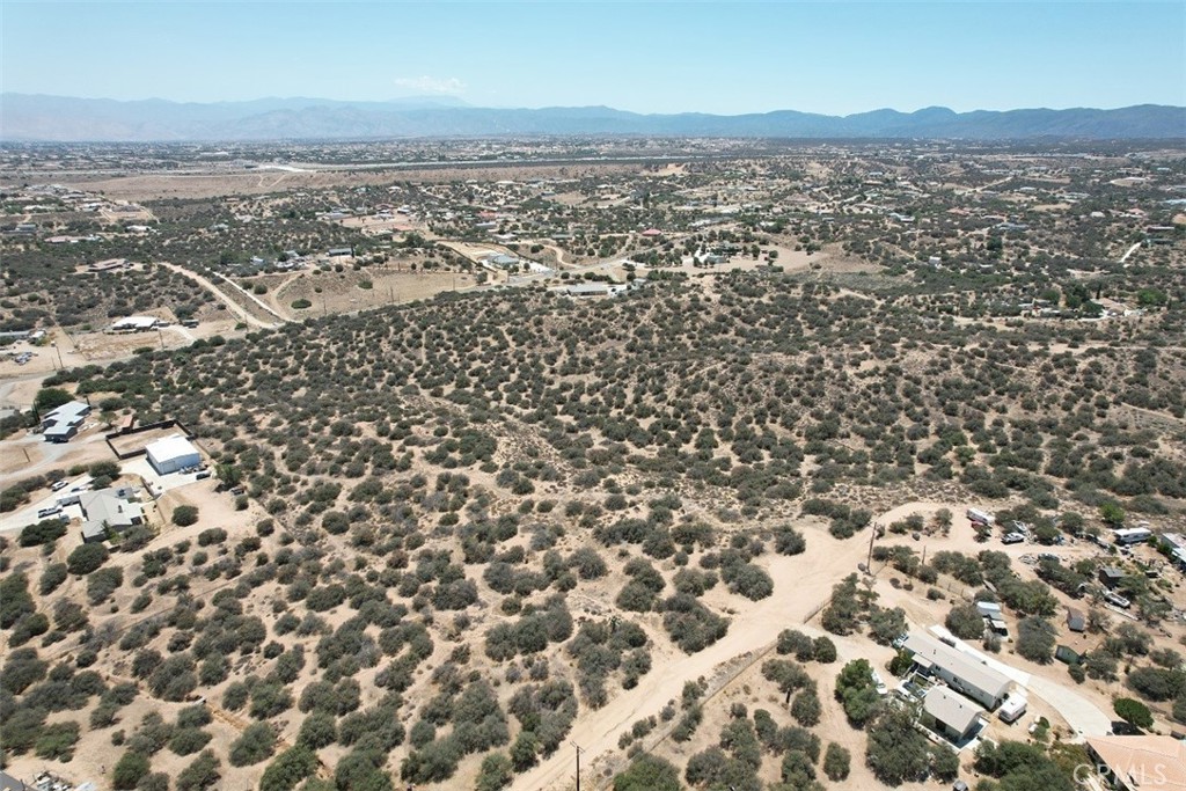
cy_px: 396
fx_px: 725
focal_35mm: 22
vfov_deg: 57.2
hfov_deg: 78.6
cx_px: 593
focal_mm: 8.38
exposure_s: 1/350
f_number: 2.8
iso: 100
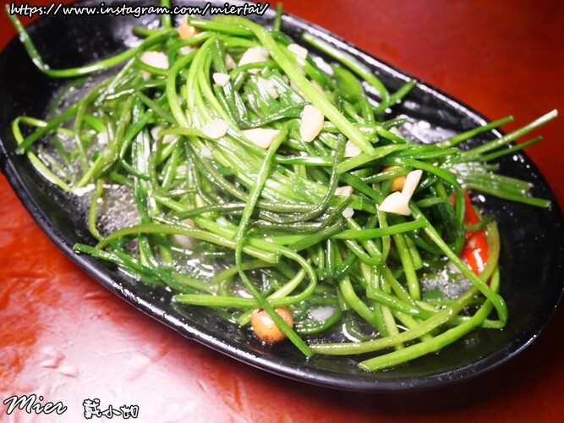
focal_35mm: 38
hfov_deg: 49.0
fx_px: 619
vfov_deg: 37.7
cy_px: 212
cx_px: 282
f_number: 4.3
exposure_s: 1/60
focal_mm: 19
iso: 2500
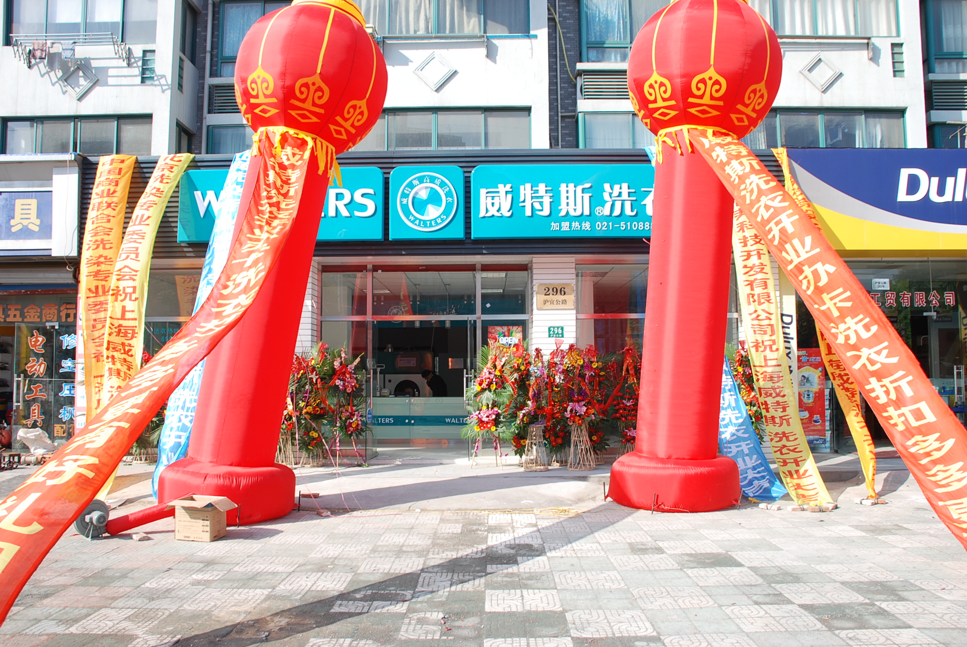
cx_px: 484
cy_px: 324
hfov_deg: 61.9
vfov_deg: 43.7
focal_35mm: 30
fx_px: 807
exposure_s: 1/100
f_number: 8
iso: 100
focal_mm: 20
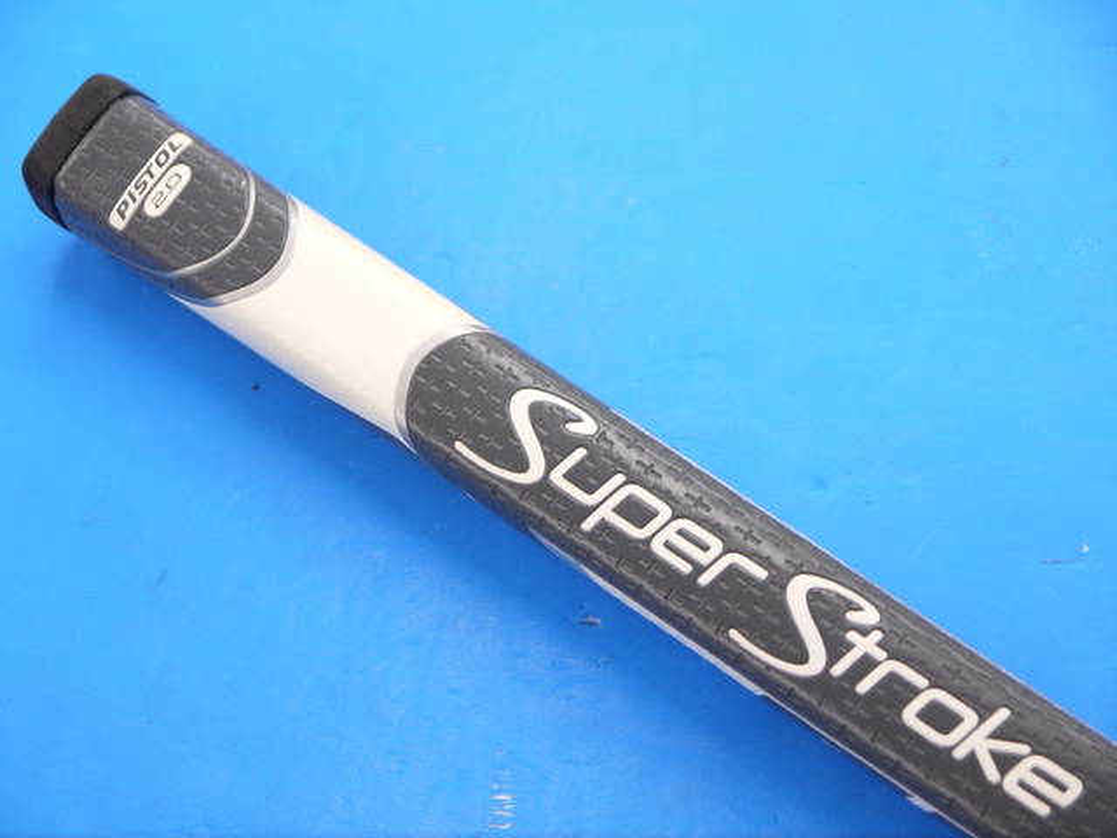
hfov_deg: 23.3
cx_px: 558
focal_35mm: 84
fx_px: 2711
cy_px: 419
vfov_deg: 17.6
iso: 640
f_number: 5.6
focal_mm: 42
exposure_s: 1/80
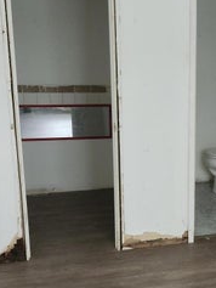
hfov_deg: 22.7
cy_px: 181
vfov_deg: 31.0
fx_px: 515
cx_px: 221
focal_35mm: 62
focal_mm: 5.4
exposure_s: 1/30
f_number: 1.8
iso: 100
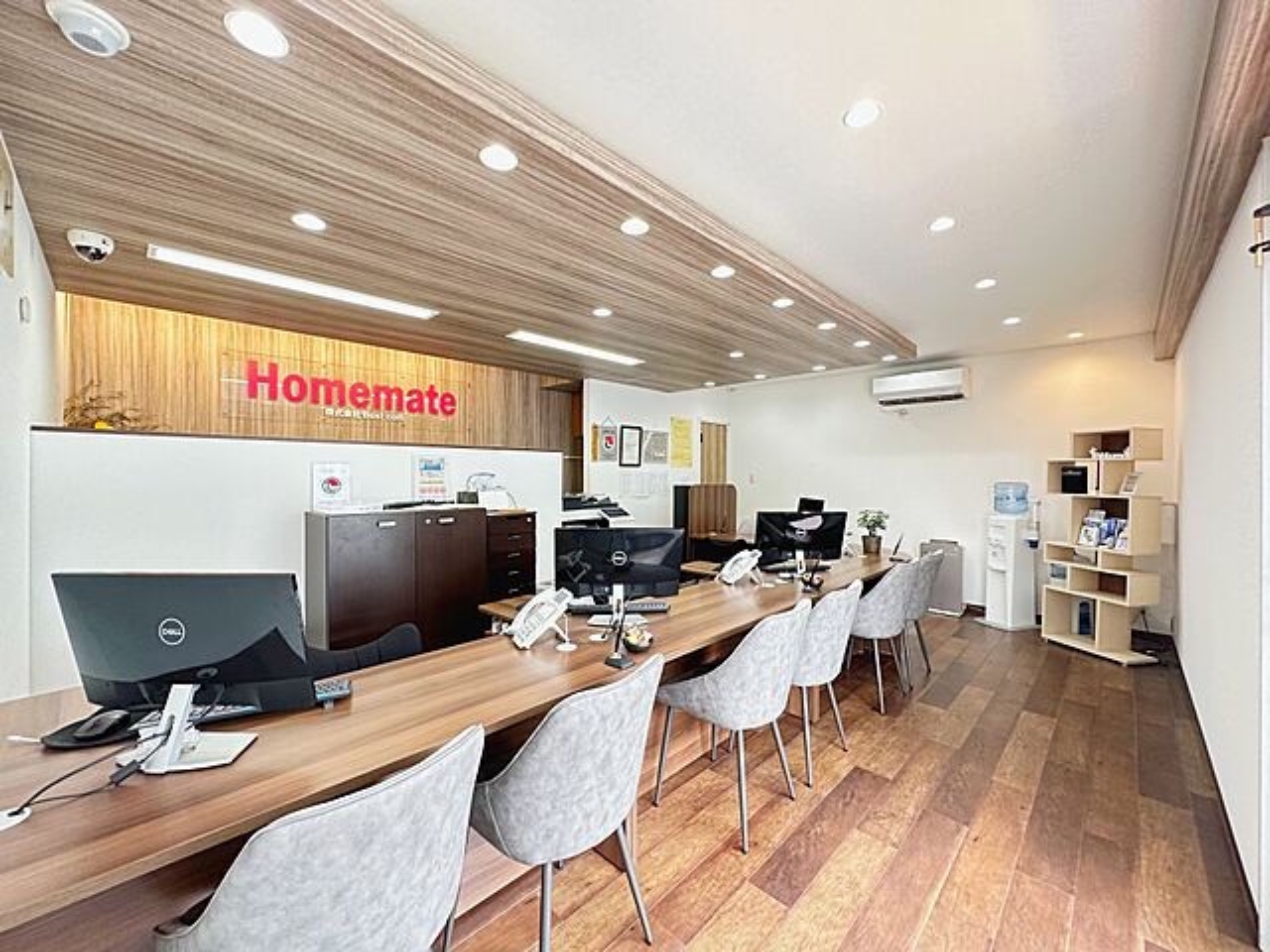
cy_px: 476
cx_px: 635
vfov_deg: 85.7
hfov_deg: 102.1
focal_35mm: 14
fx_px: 514
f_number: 2.2
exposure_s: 1/99
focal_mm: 2.22
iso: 250
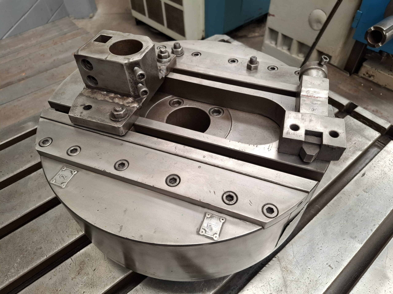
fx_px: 261
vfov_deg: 58.9
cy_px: 147
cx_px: 196
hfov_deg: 73.9
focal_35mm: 23
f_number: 1.8
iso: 160
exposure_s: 1/120
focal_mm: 5.54
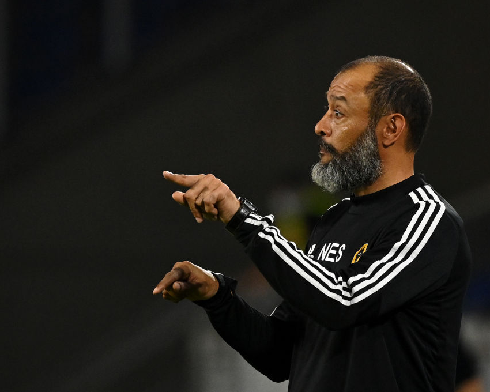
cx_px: 216
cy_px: 196
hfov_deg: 3.1
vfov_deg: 2.4
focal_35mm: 633
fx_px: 9180
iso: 5000
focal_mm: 560
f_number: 5.6
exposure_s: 1/1250
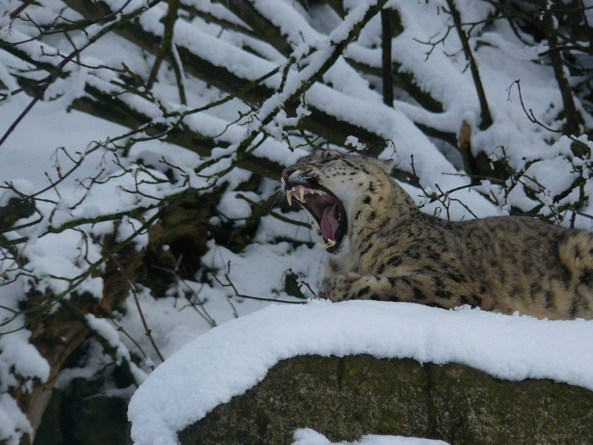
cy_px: 245
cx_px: 327
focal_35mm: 443
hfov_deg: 4.5
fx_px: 7590
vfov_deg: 3.4
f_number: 4.5
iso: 100
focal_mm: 66.7
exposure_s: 1/800
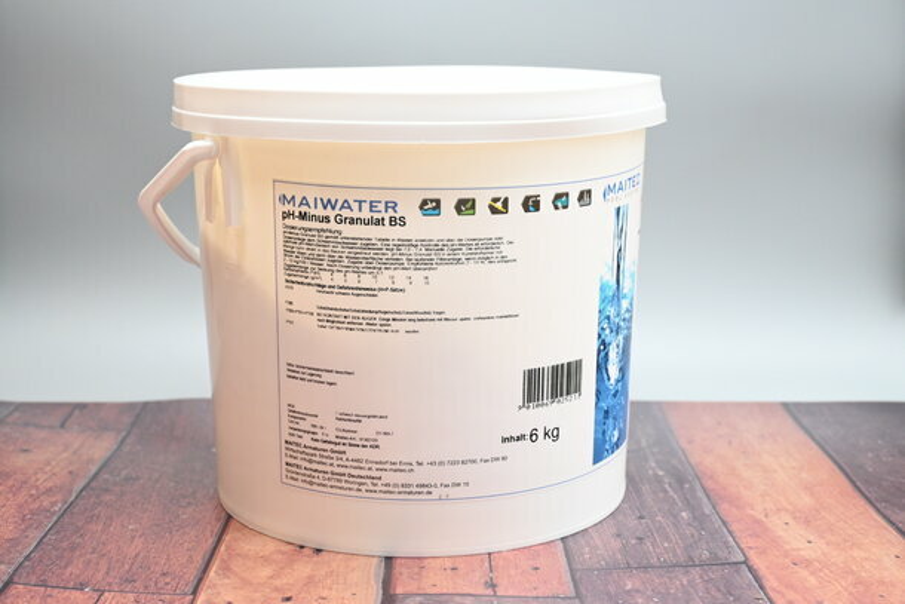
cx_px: 452
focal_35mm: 54
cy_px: 302
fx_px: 1358
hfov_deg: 36.9
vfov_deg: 25.1
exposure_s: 1/60
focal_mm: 36
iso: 1250
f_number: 5.3
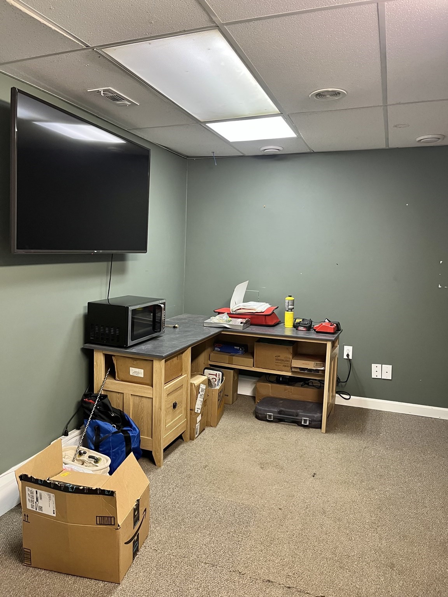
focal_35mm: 26
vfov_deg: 67.3
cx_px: 224
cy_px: 298
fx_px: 449
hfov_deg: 53.1
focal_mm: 5.1
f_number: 1.6
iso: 200
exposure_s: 1/60
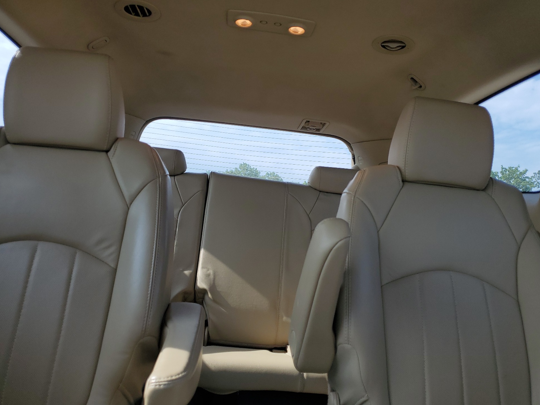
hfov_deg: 65.3
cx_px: 272
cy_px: 210
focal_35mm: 27
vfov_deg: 51.3
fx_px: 421
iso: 50
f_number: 1.5
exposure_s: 1/345
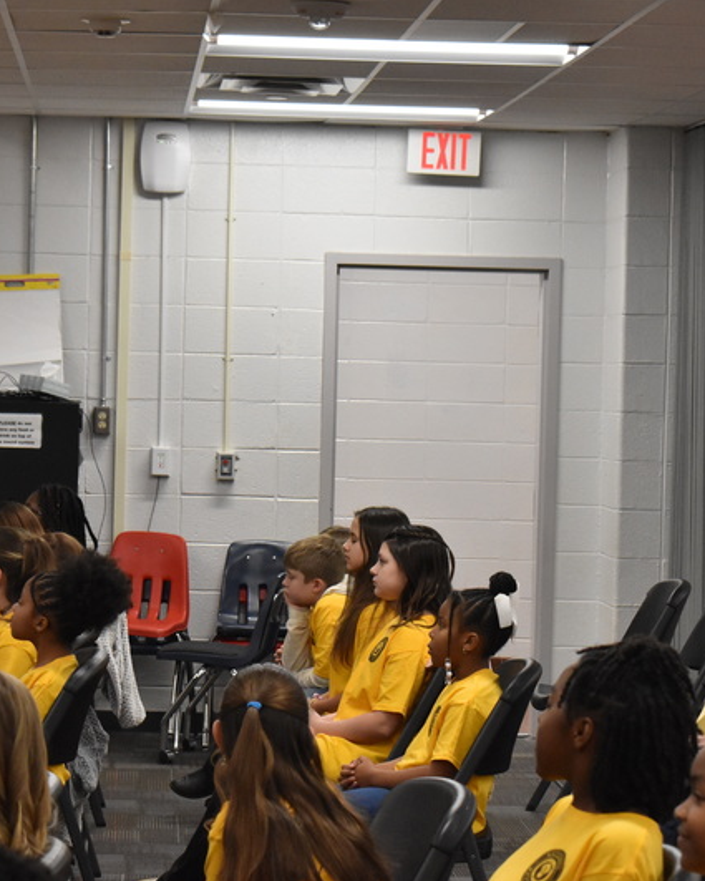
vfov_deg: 16.5
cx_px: 317
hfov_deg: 13.2
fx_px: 3043
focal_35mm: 117
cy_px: 441
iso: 2500
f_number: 7.1
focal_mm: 55
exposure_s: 1/100
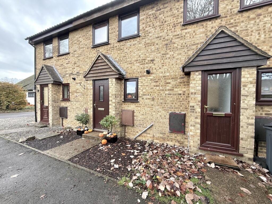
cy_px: 102
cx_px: 136
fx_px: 110
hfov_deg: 102.1
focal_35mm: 14
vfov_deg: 85.7
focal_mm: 2.22
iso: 50
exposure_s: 1/99
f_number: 2.2
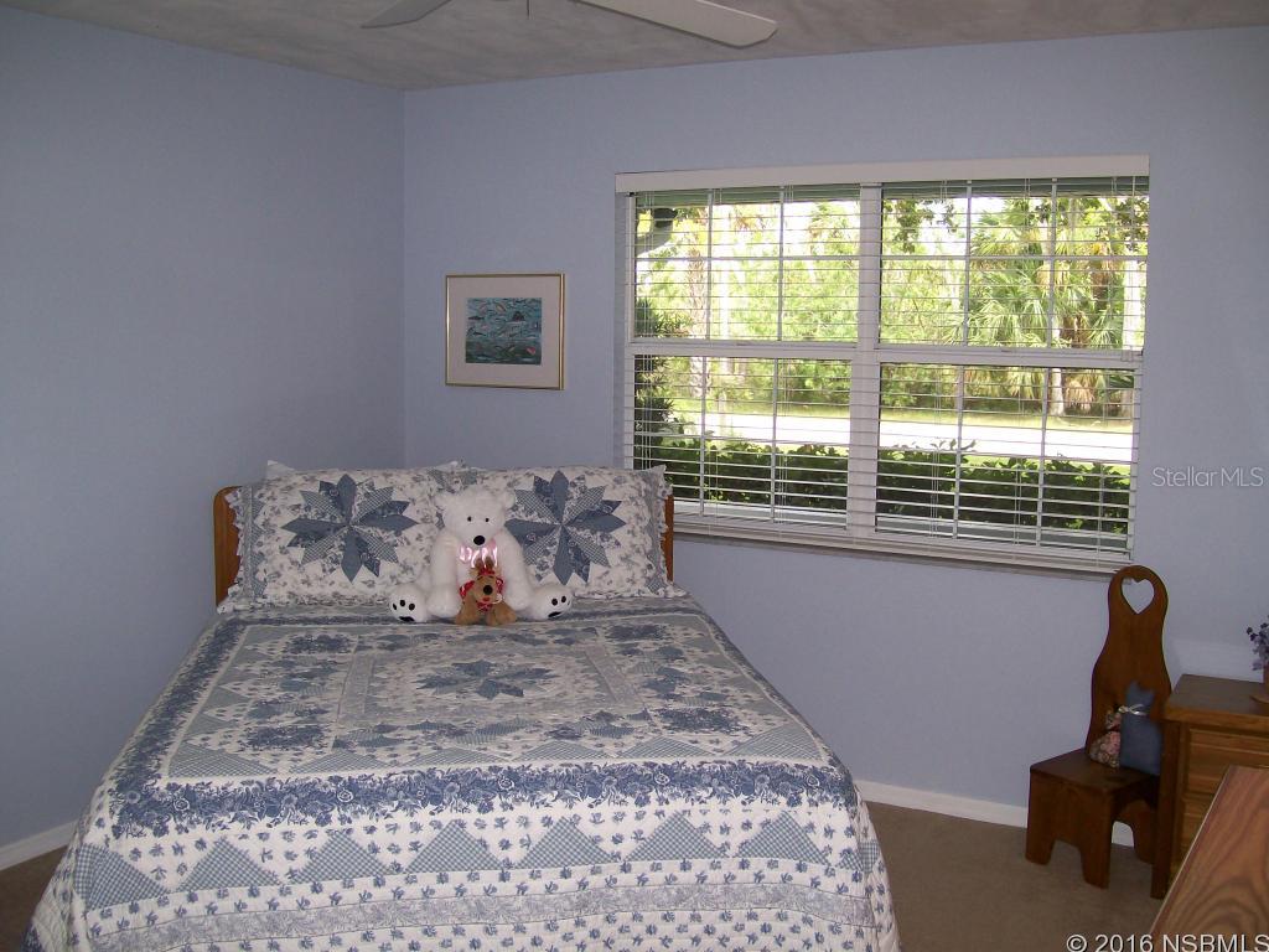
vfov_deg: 39.7
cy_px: 476
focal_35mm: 36
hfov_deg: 51.4
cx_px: 634
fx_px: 1320
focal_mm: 6
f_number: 2.7
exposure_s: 1/64
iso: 80
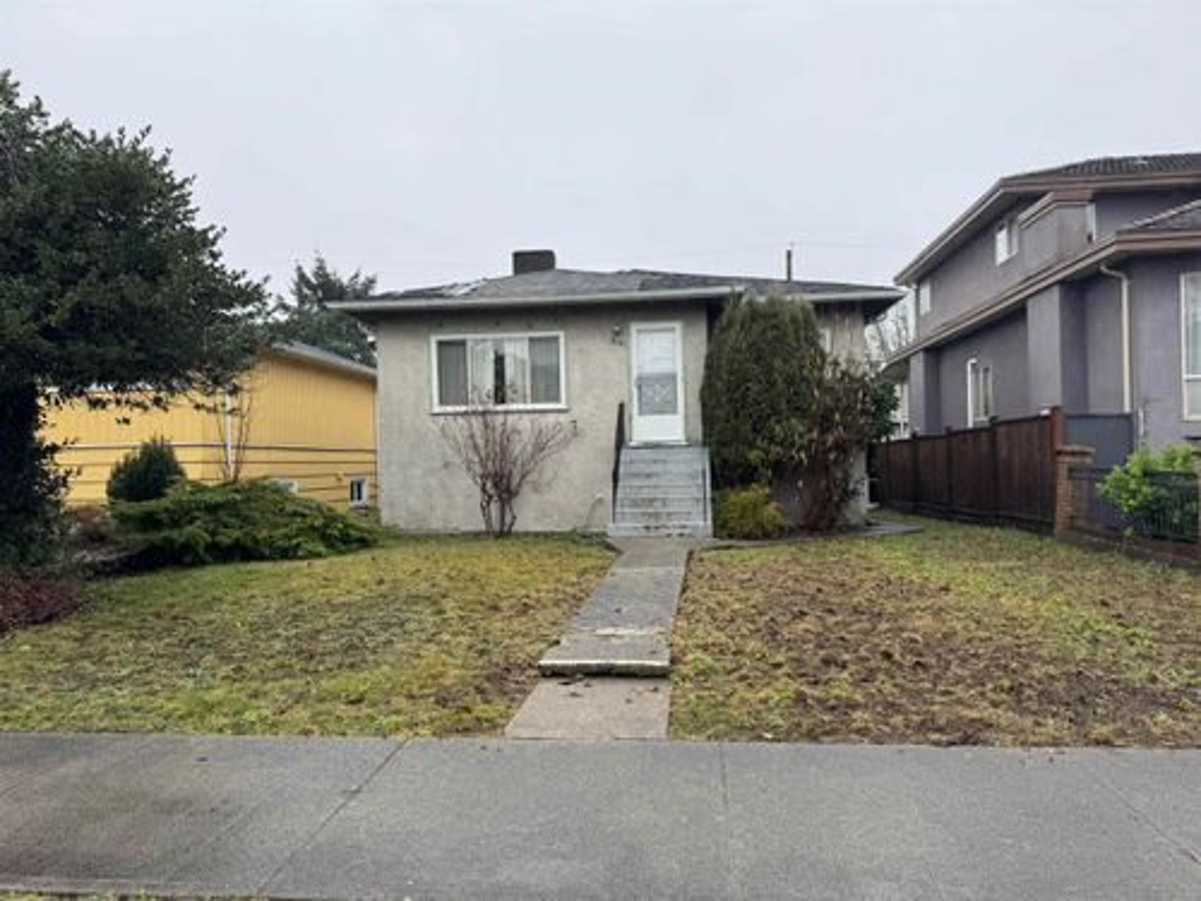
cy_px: 450
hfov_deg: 71.6
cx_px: 600
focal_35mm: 24
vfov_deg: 56.8
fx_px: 833
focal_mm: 6.76
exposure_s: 1/707
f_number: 1.78
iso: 80
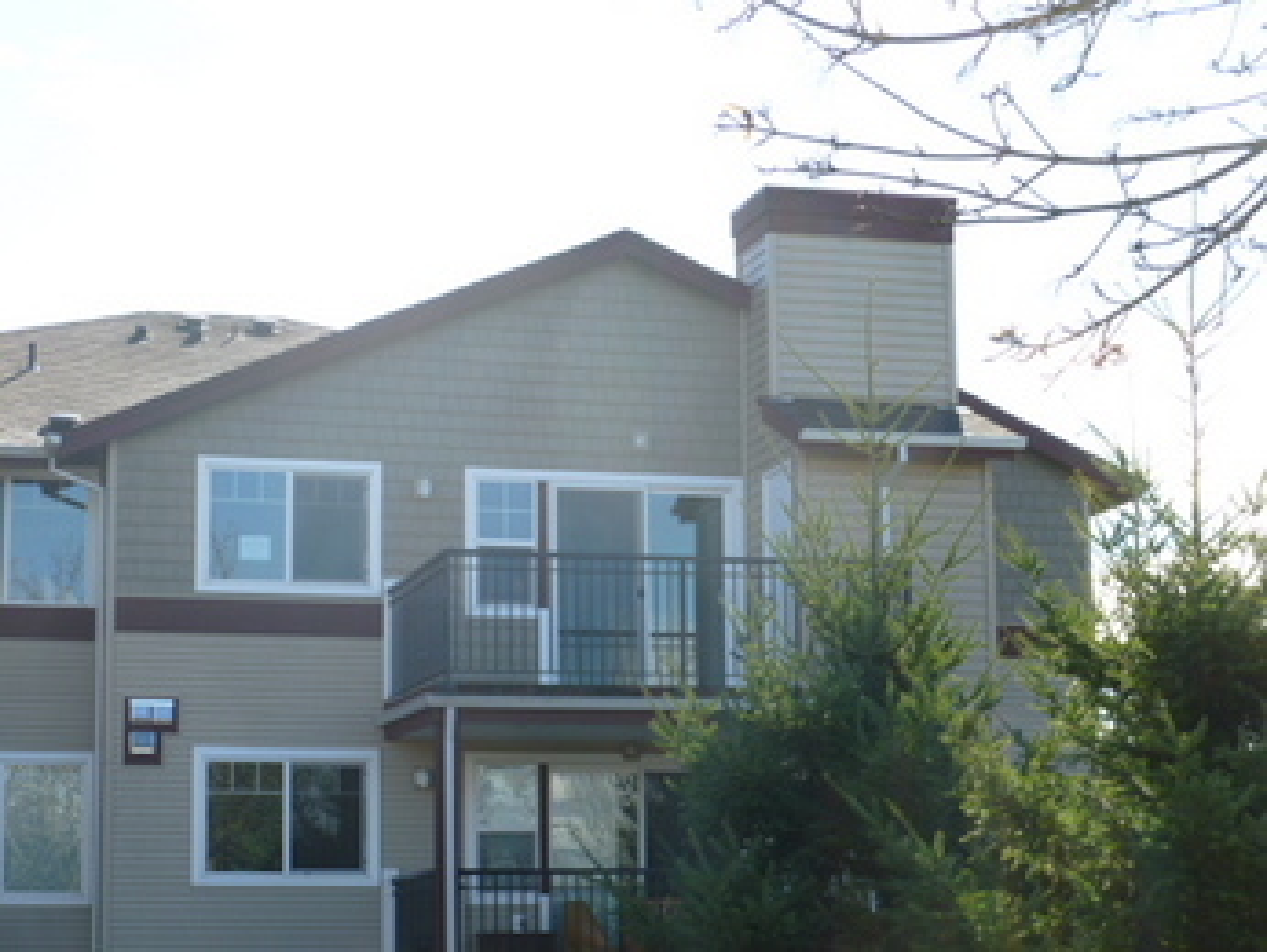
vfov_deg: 21.3
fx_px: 2527
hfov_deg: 28.1
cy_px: 476
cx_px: 634
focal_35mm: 69
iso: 100
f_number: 4.3
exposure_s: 1/250
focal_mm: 12.4
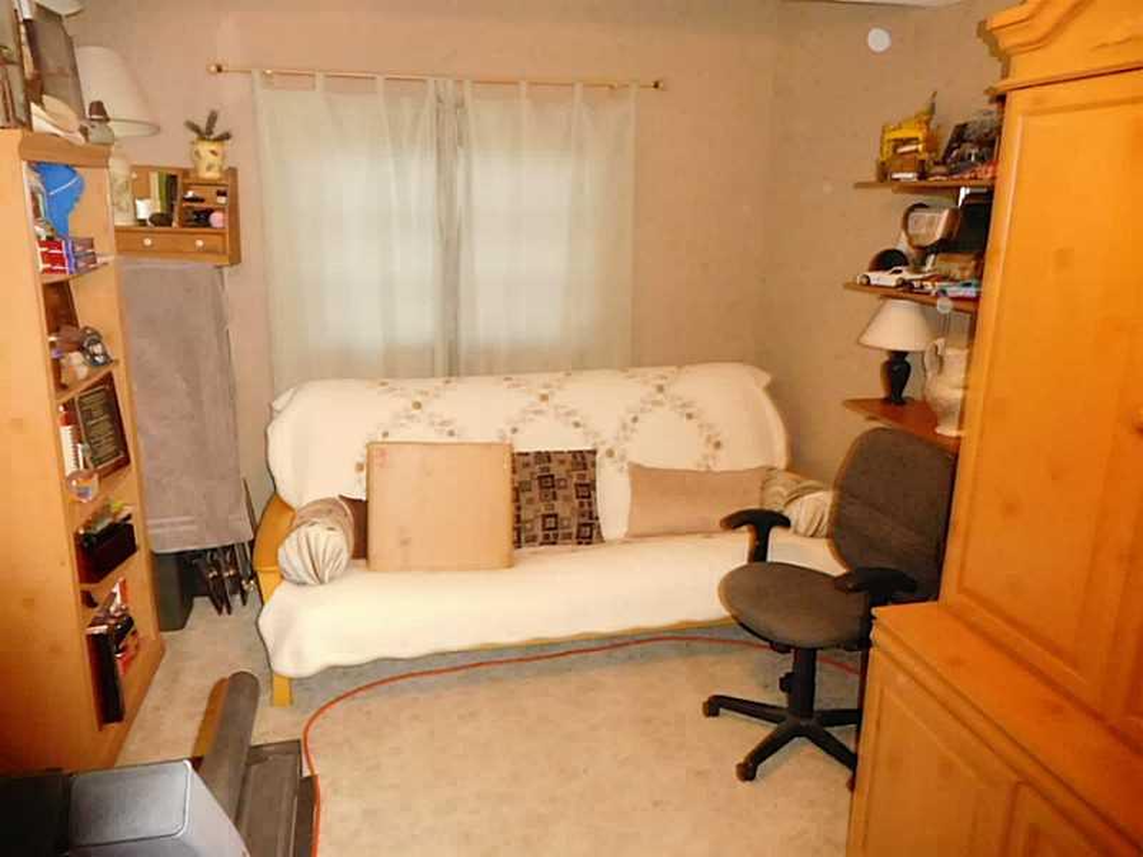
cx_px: 572
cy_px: 428
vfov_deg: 54.9
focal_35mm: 25
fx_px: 825
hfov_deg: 69.4
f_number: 3.4
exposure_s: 1/30
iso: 1400
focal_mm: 4.5
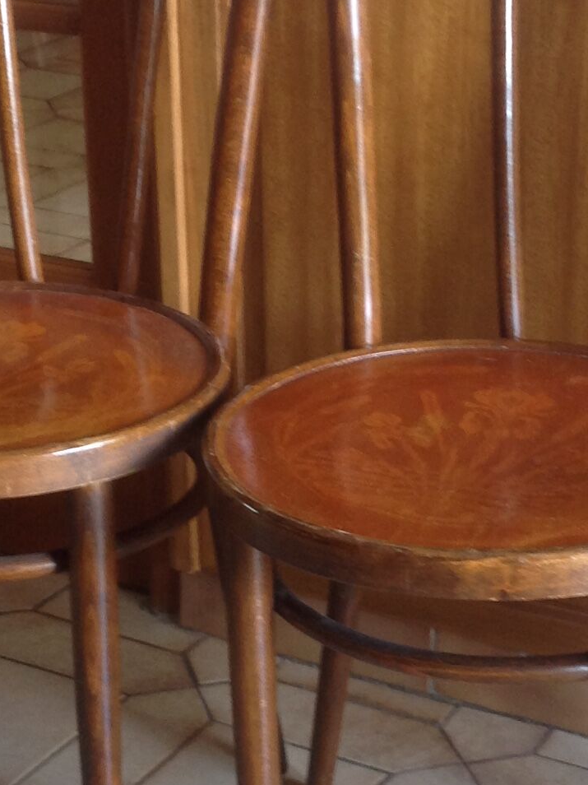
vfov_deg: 20.6
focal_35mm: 95
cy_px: 513
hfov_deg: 15.6
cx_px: 279
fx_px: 2153
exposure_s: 1/15
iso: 80
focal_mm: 4.28
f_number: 2.4
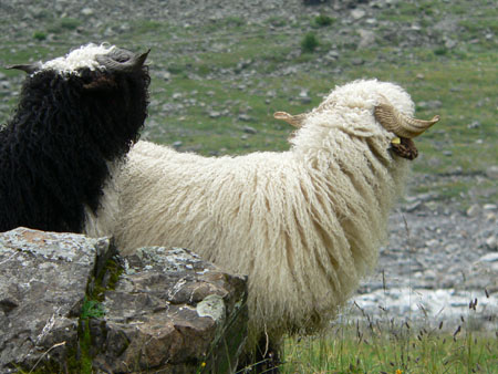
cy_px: 187
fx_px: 3599
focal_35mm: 250
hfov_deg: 7.9
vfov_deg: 6.0
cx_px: 249
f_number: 4
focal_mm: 41.7
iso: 100
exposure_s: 1/400
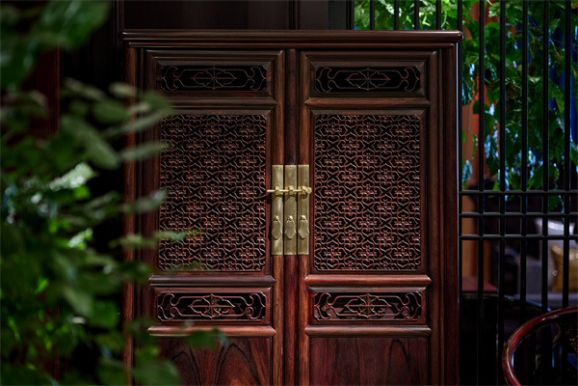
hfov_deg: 17.1
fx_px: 1927
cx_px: 289
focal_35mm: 120
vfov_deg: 11.4
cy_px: 193
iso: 100
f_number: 4.5
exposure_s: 1/8
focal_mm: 120
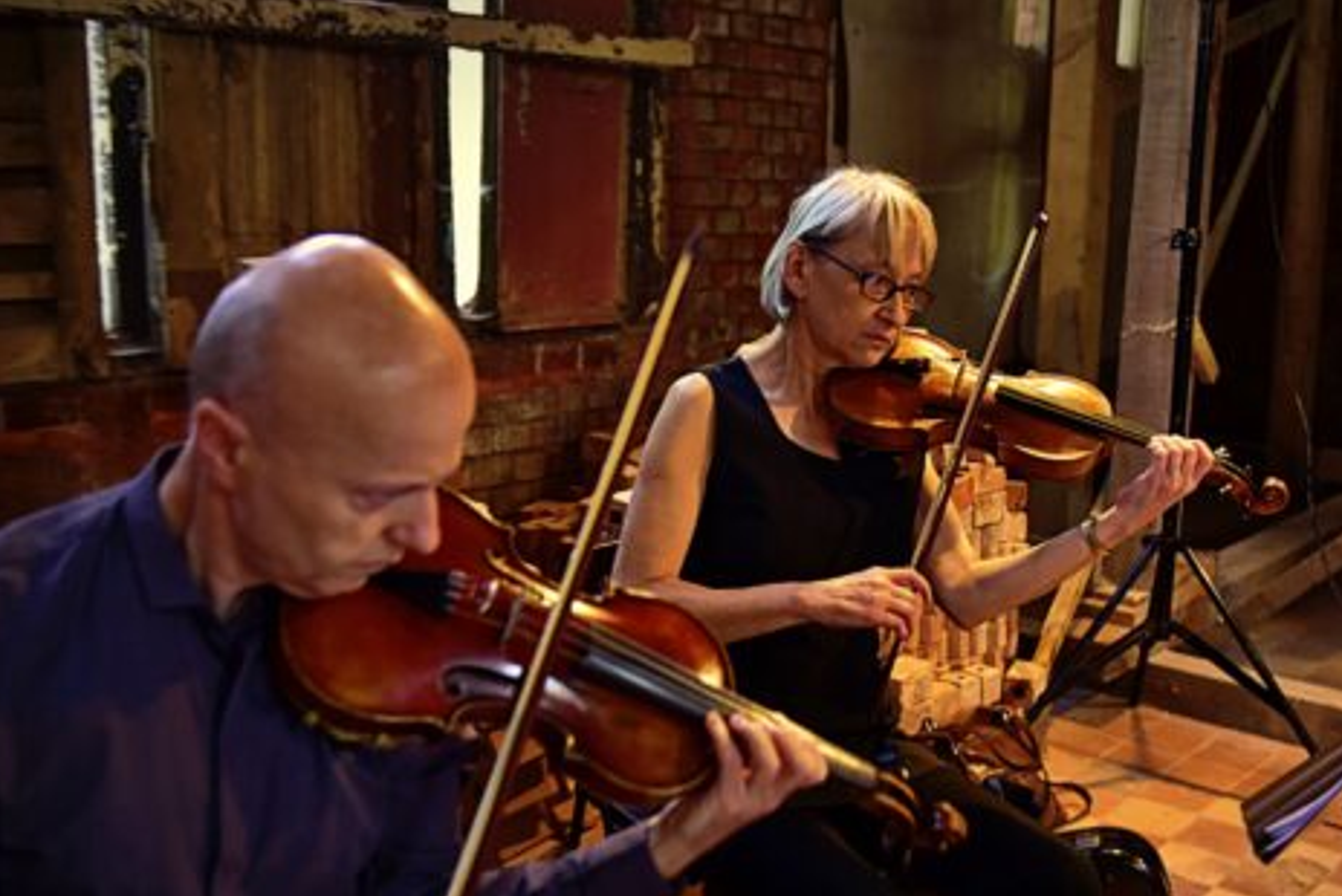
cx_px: 740
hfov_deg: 44.4
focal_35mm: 44
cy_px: 527
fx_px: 1641
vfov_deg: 30.5
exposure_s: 1/100
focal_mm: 34
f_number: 2.8
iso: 1000
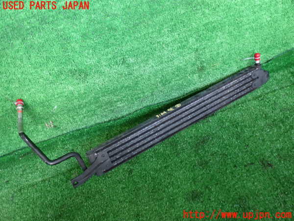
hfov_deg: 60.0
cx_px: 147
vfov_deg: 46.8
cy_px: 110
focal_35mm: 30
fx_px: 255
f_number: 2.3
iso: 250
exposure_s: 1/30
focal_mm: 5.4
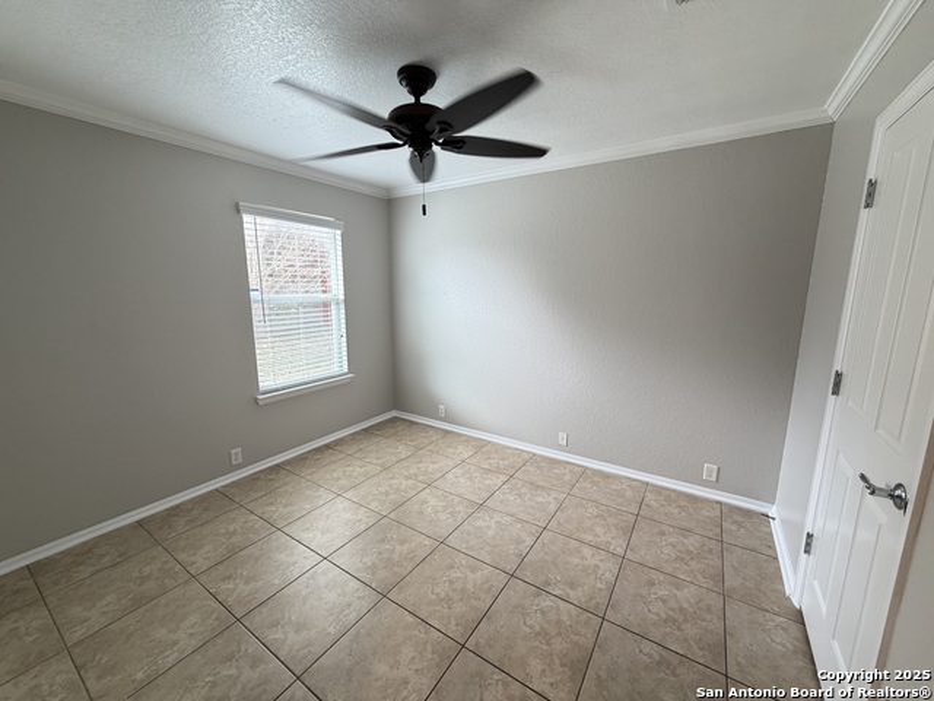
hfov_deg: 102.1
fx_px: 378
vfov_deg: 85.7
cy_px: 350
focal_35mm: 14
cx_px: 467
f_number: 2.2
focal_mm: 2.22
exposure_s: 1/60
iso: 200
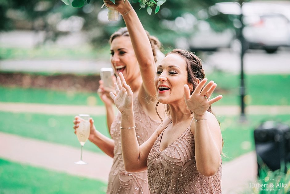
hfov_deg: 13.2
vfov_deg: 8.9
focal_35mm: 155
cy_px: 97
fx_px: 1249
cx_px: 145
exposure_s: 1/640
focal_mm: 155
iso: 500
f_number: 2.8
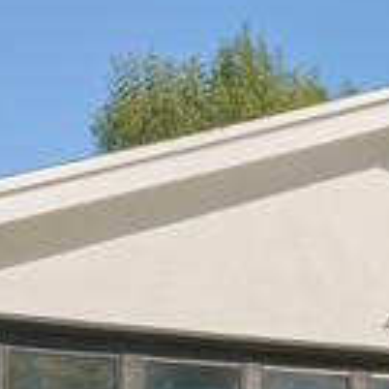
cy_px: 509
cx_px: 572
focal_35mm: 86
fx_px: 1091
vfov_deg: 18.7
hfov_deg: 18.1
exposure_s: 1/1250
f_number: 11
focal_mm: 21.2
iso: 100
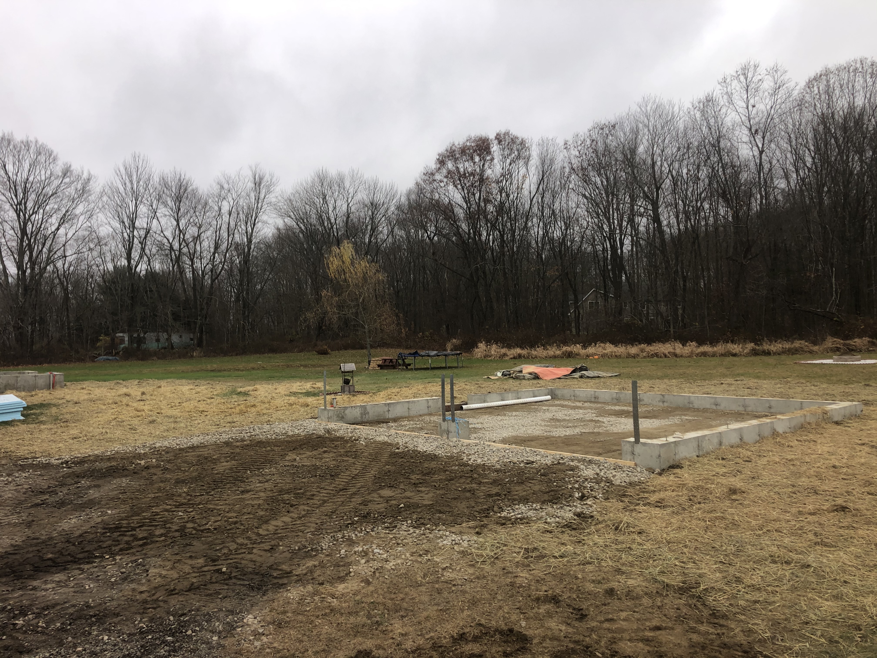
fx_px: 709
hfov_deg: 63.4
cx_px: 438
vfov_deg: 49.7
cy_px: 329
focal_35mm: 28
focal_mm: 3.99
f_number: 1.8
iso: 20
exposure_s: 1/132
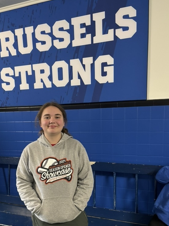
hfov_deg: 39.4
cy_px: 155
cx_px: 64
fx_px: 234
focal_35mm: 36
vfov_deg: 50.2
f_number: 1.6
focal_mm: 5.96
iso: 500
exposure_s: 1/30
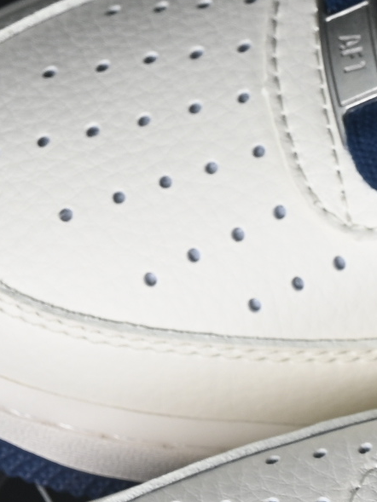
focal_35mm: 341
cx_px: 810
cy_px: 410
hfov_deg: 4.3
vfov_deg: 5.8
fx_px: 4950
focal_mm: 50
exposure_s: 1/80
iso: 160
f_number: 7.1
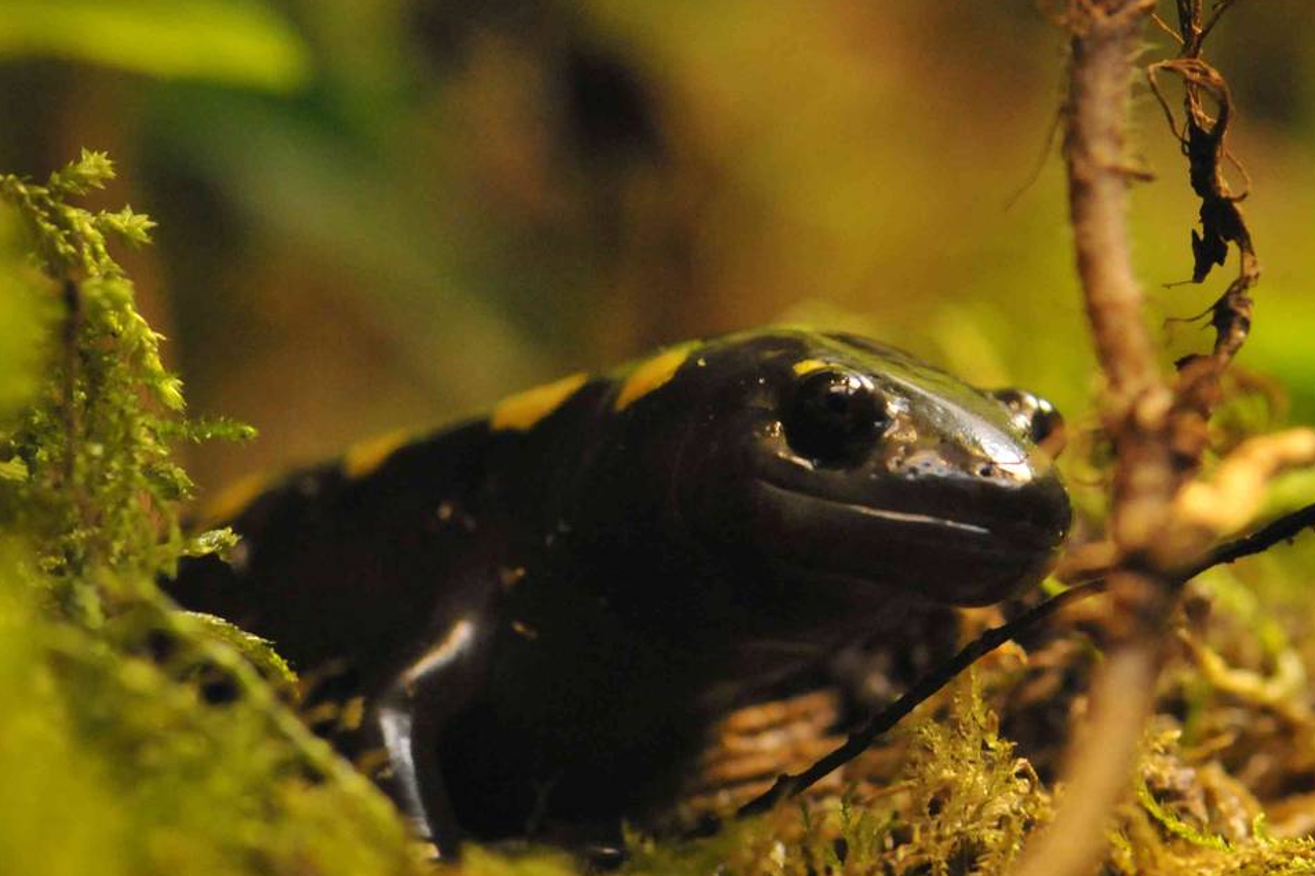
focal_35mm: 264
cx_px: 839
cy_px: 448
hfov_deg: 7.8
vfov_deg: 5.2
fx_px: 9637
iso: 1600
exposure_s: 1/20
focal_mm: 105
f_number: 6.3
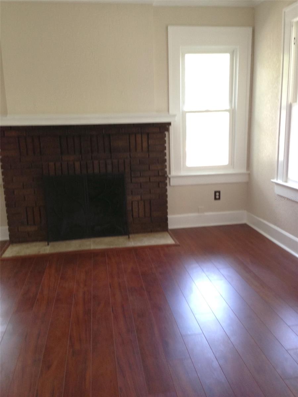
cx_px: 149
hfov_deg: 42.9
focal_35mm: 33
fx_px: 379
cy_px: 198
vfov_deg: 55.4
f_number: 2.4
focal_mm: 4.13
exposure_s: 1/20
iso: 100
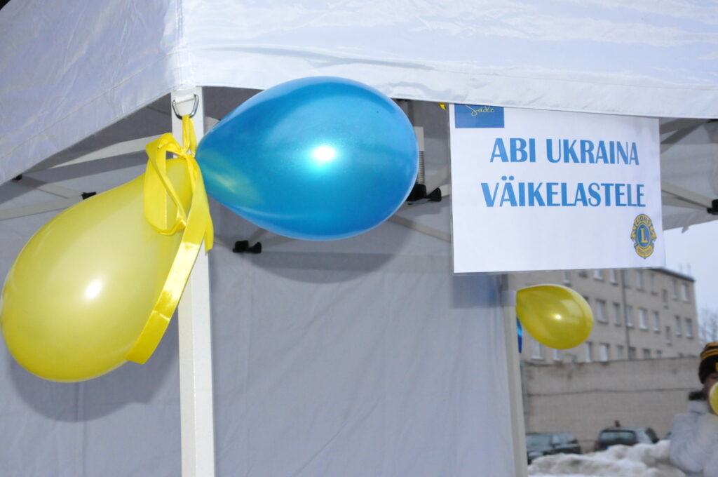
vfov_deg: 21.5
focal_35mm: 63
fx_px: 1255
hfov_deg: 31.9
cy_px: 238
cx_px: 359
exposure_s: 1/125
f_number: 7.1
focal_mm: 42
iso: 3200
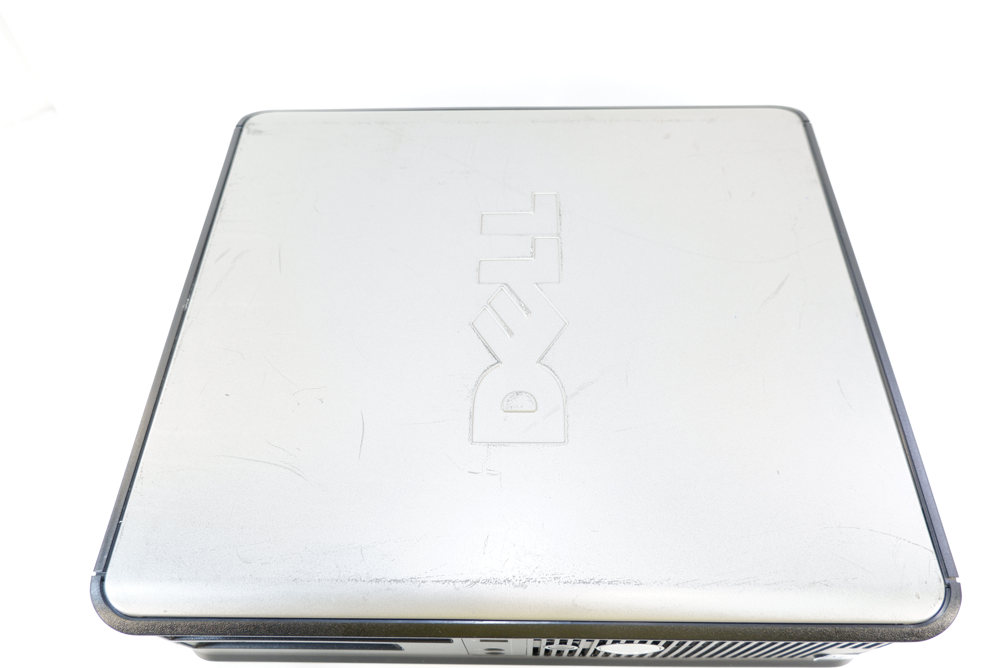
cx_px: 503
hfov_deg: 73.8
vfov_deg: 53.0
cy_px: 346
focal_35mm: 24
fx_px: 669
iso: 200
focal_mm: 15
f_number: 3.5
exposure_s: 1/28
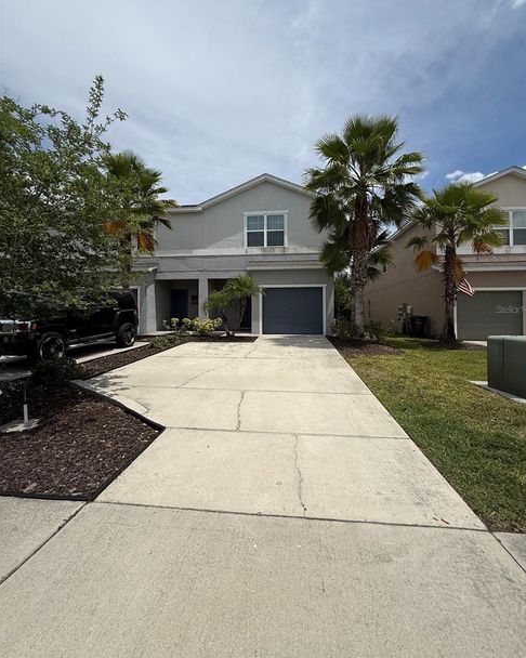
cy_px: 309
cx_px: 268
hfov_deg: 84.0
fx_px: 292
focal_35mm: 15
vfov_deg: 96.7
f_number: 2.2
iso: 50
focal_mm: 2.22
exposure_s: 1/4762
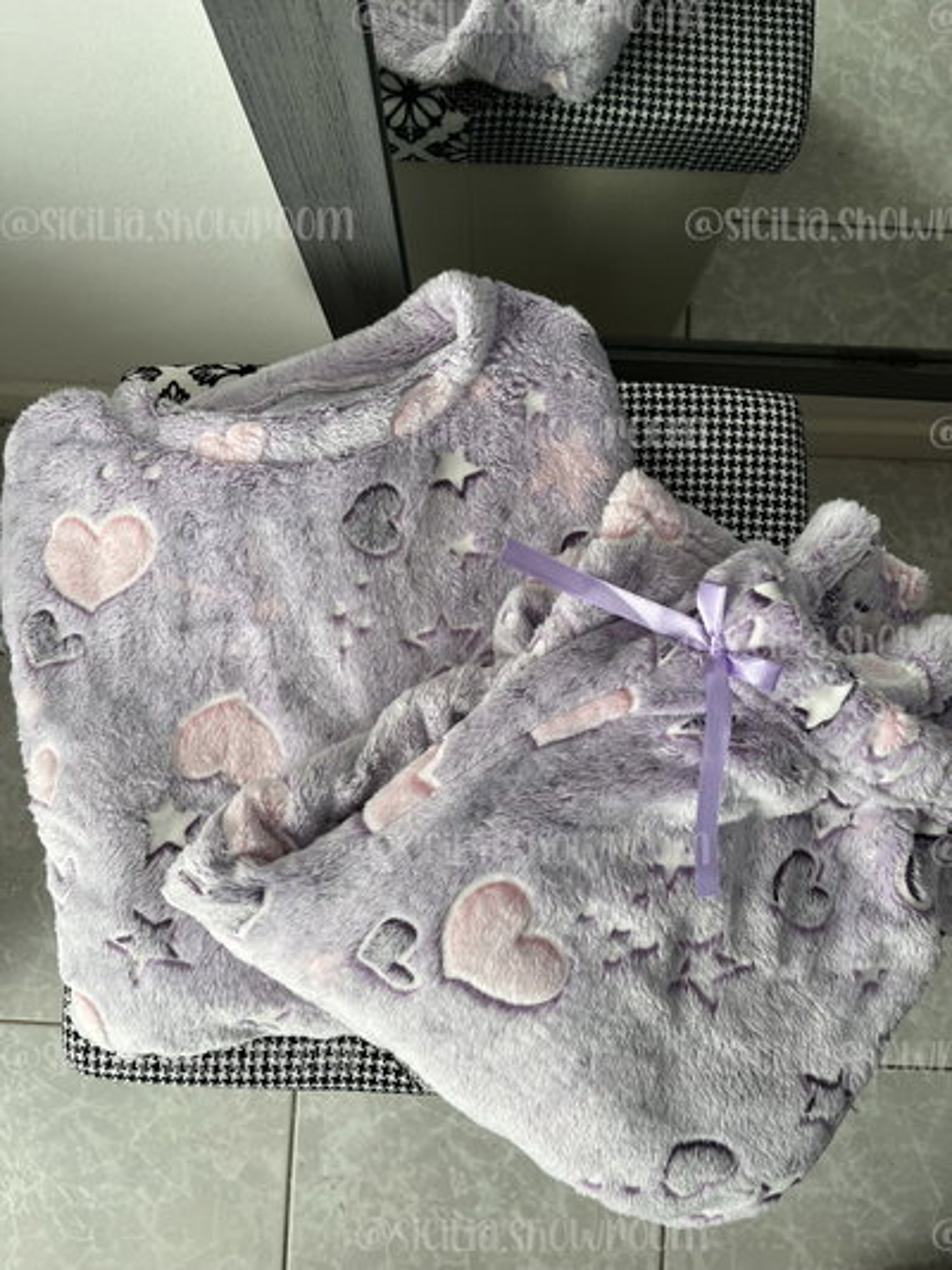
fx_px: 953
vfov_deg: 67.3
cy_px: 635
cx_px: 476
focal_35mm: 26
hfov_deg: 53.1
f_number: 1.6
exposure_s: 1/121
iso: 80
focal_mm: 5.1
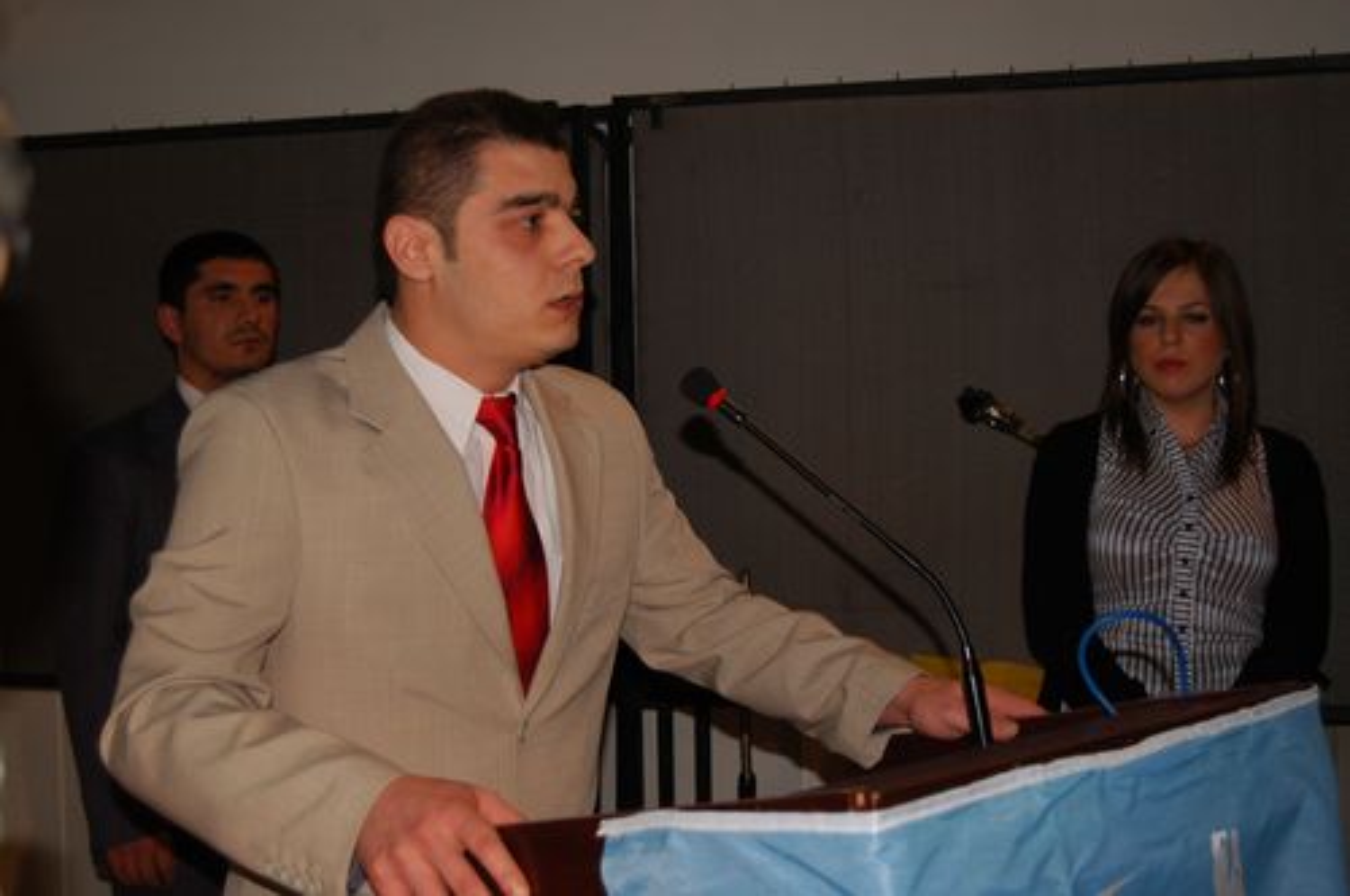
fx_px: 1966
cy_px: 448
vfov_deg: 25.7
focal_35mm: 52
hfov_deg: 37.9
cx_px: 675
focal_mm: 35
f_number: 4.8
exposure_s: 1/60
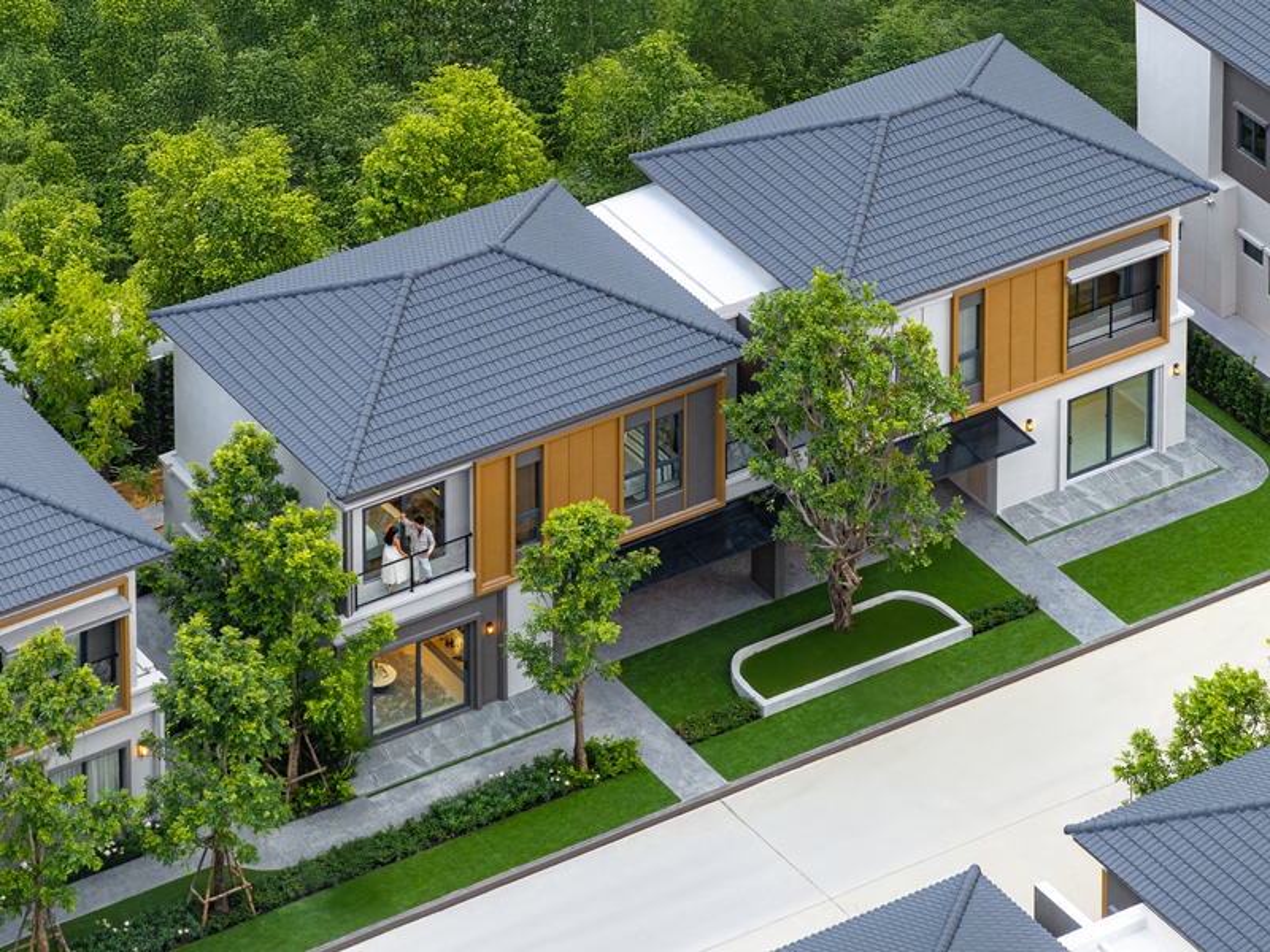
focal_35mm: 166
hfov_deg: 11.9
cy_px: 476
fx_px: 6090
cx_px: 635
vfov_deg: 8.9
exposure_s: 1/60
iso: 100
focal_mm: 30.71
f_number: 3.4
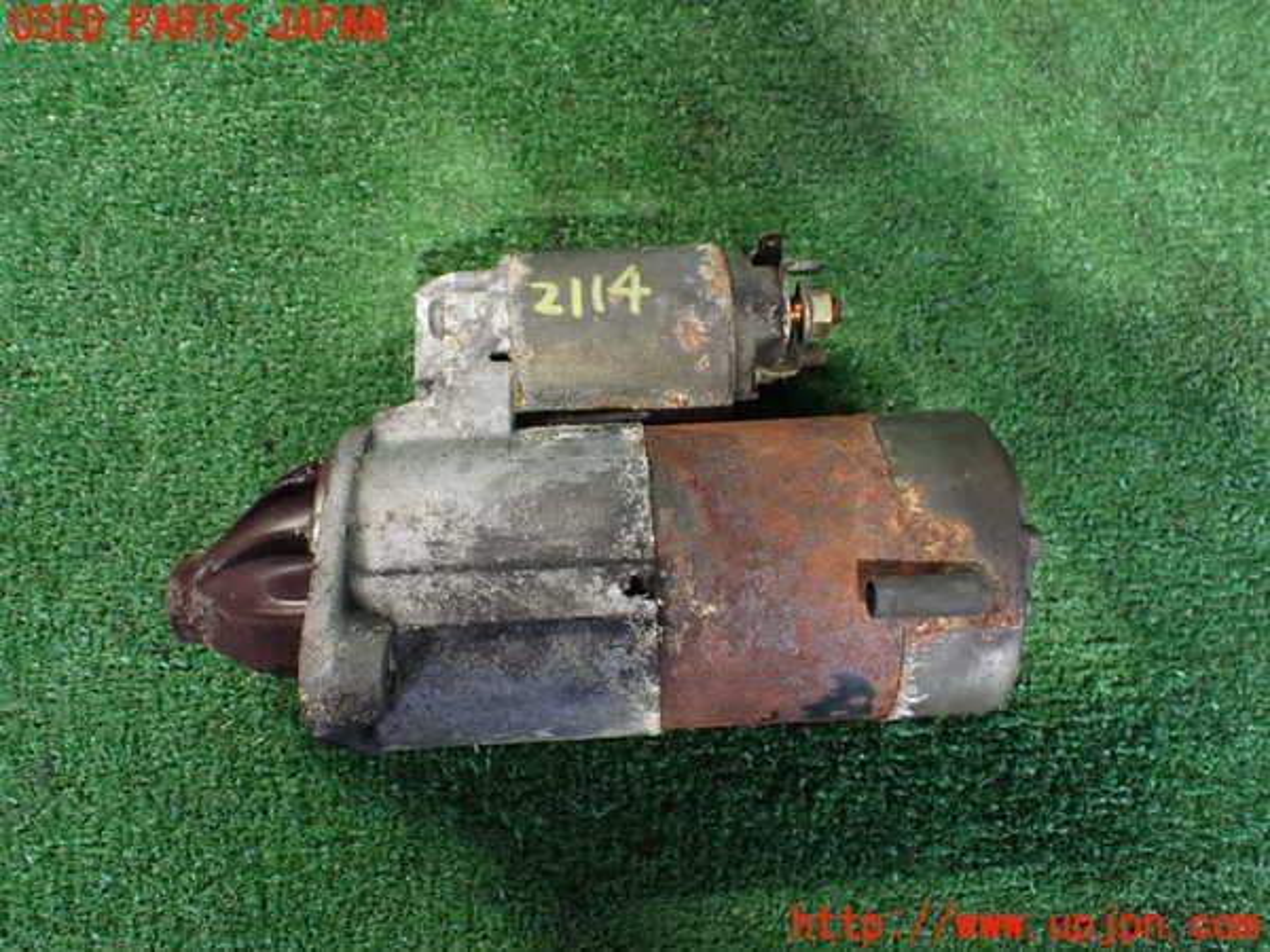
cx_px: 635
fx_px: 1101
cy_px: 476
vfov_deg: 46.8
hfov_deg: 60.0
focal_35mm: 30
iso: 800
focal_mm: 5.4
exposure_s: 1/40
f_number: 2.3
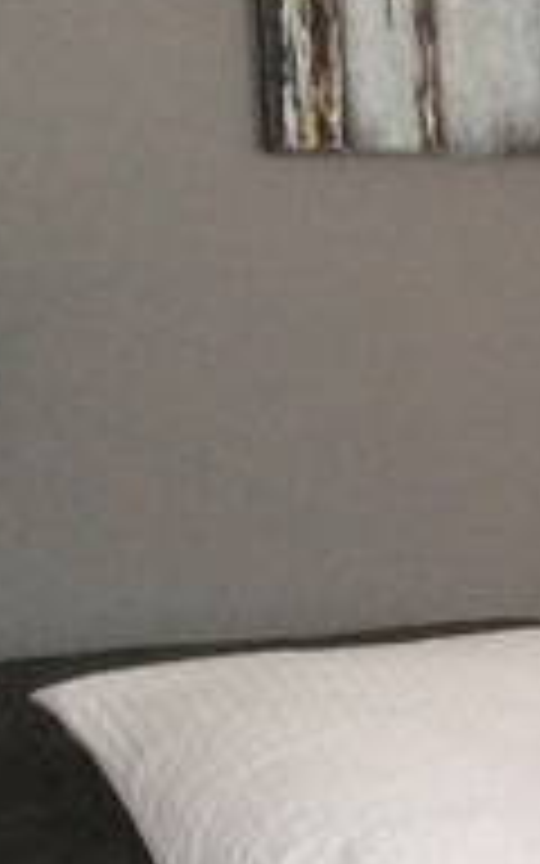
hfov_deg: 8.1
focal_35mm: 144
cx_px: 1490
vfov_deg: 14.5
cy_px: 657
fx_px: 3391
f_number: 2.4
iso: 100
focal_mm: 3.3
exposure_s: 1/24
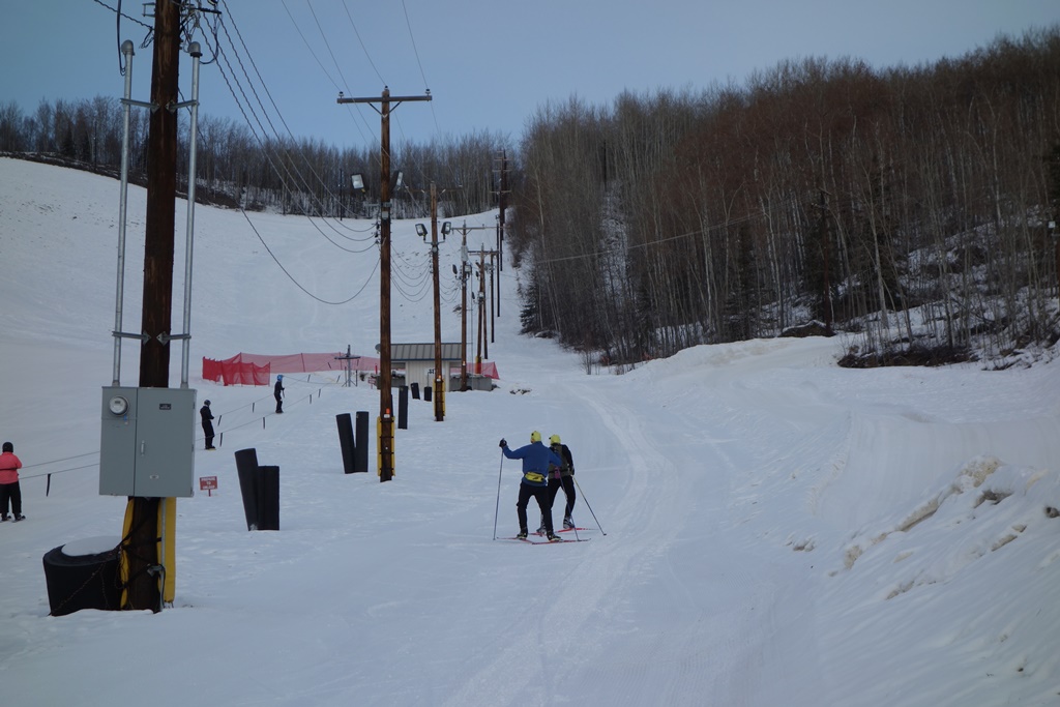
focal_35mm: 100
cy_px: 354
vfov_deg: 13.7
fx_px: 2945
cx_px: 530
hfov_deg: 20.4
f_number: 4.9
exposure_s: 1/1000
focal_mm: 37.1
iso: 125
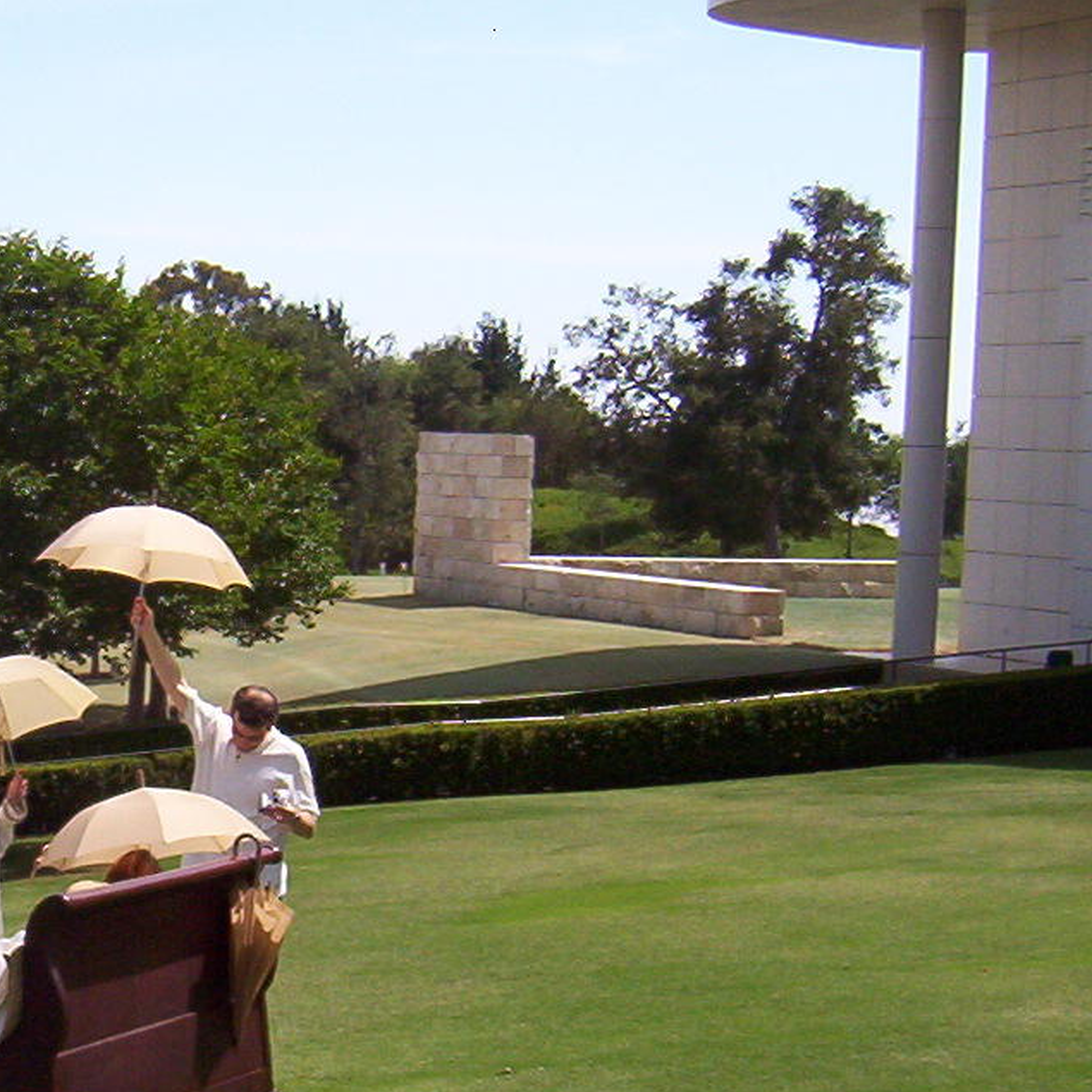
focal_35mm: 82
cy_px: 782
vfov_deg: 21.0
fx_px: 2927
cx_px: -172
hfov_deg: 20.0
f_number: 5.24
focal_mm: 5.54
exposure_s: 1/650
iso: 100
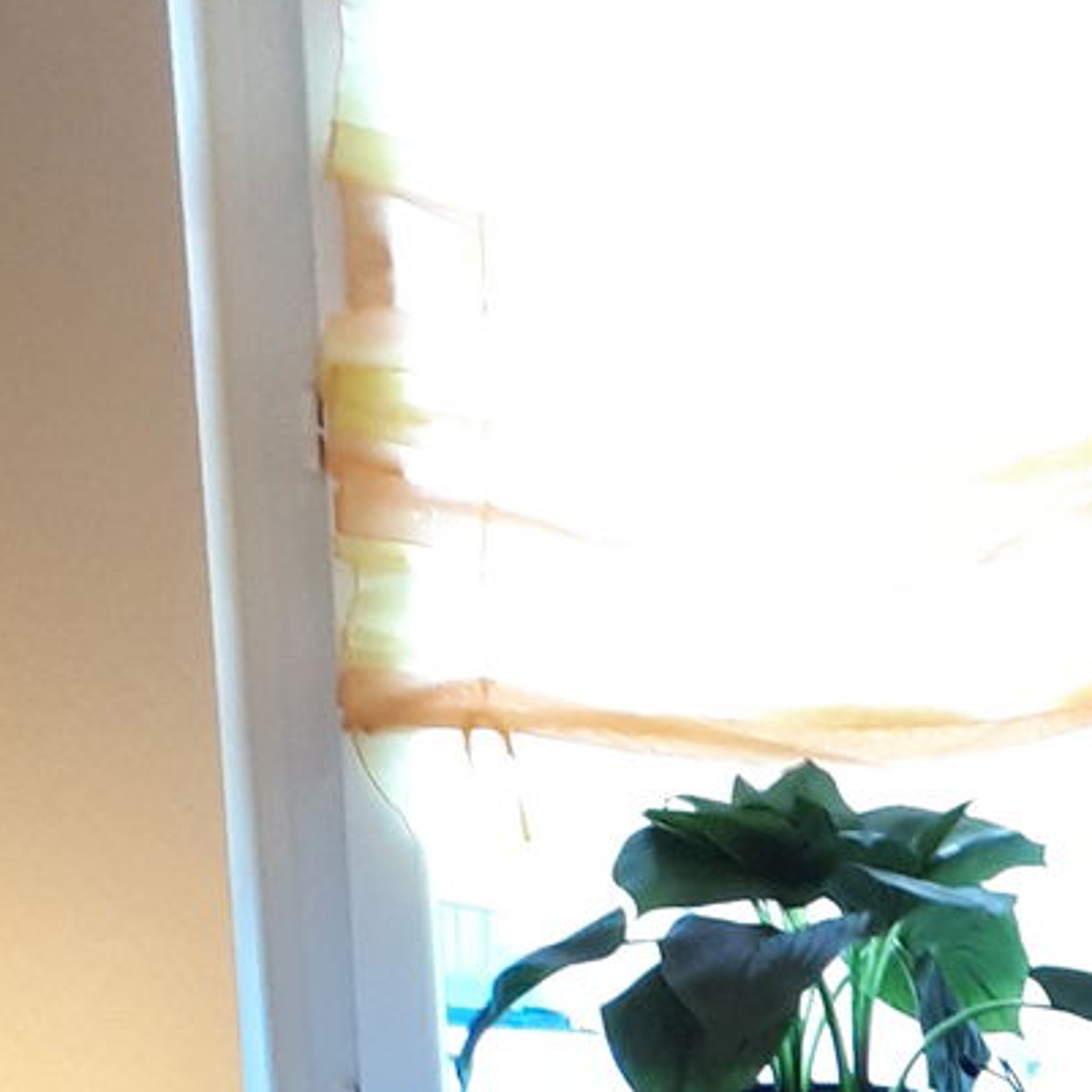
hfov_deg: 12.6
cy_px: 1799
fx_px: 4533
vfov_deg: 12.8
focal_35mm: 127
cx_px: 1936
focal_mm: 3.6
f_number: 1.9
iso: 200
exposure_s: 1/17
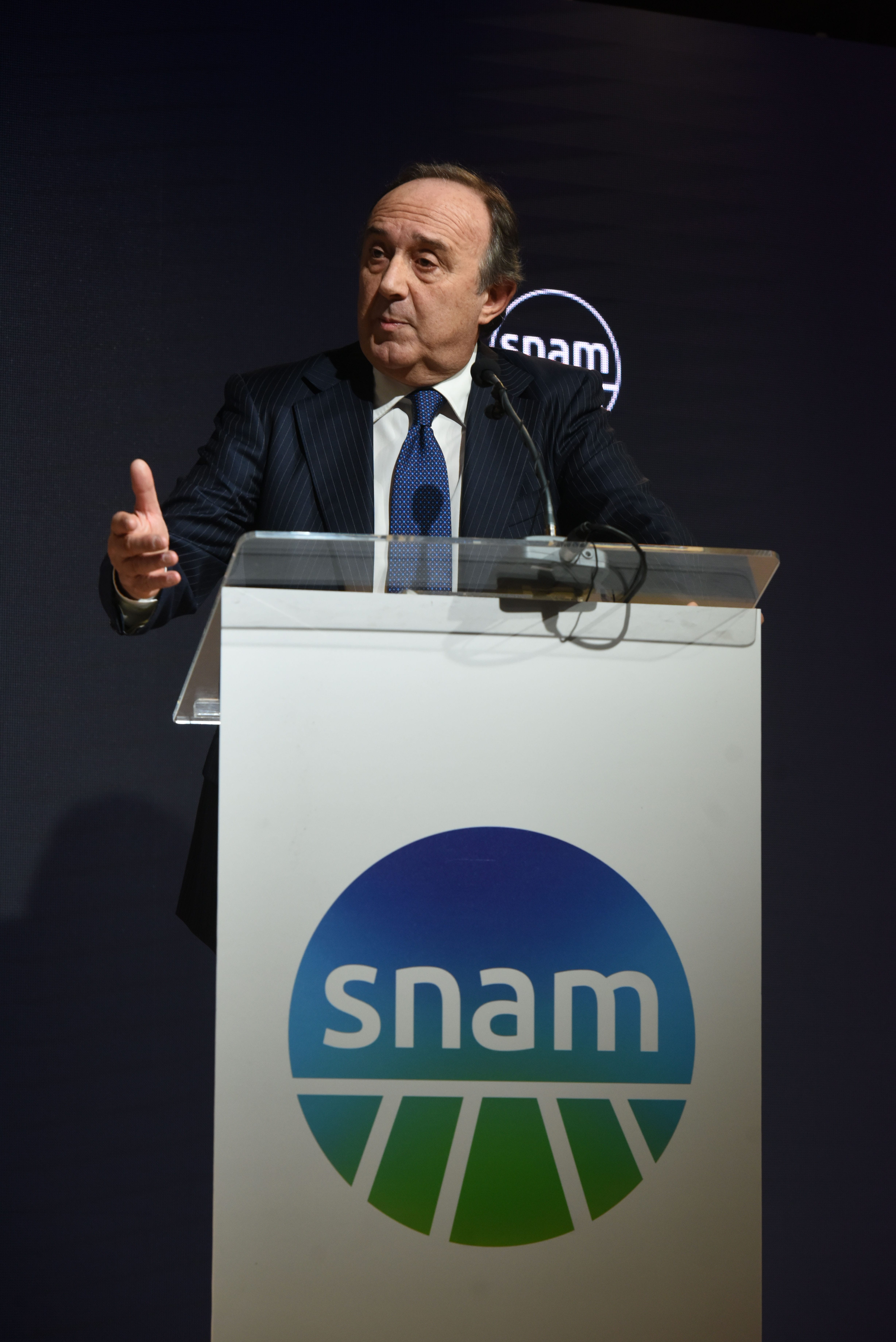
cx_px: 448
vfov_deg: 16.4
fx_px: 4663
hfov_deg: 11.0
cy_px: 671
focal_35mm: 125
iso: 1600
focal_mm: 125
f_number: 5.6
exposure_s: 1/250
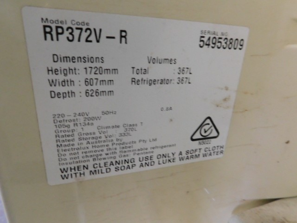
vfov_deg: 58.9
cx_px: 148
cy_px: 112
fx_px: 197
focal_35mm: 23
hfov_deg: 73.9
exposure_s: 1/20
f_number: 3
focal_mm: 4
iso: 400
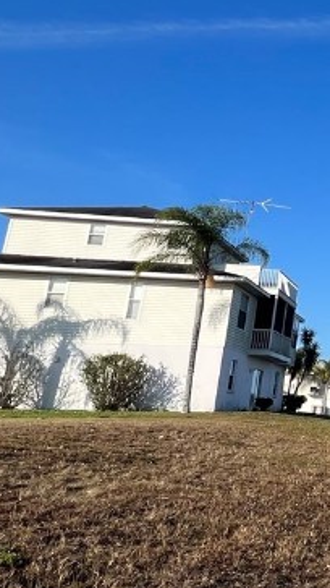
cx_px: 628
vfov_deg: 50.3
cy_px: 249
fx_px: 623
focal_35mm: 40
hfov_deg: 19.7
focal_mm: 1.57
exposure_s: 1/2222
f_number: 1.8
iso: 32
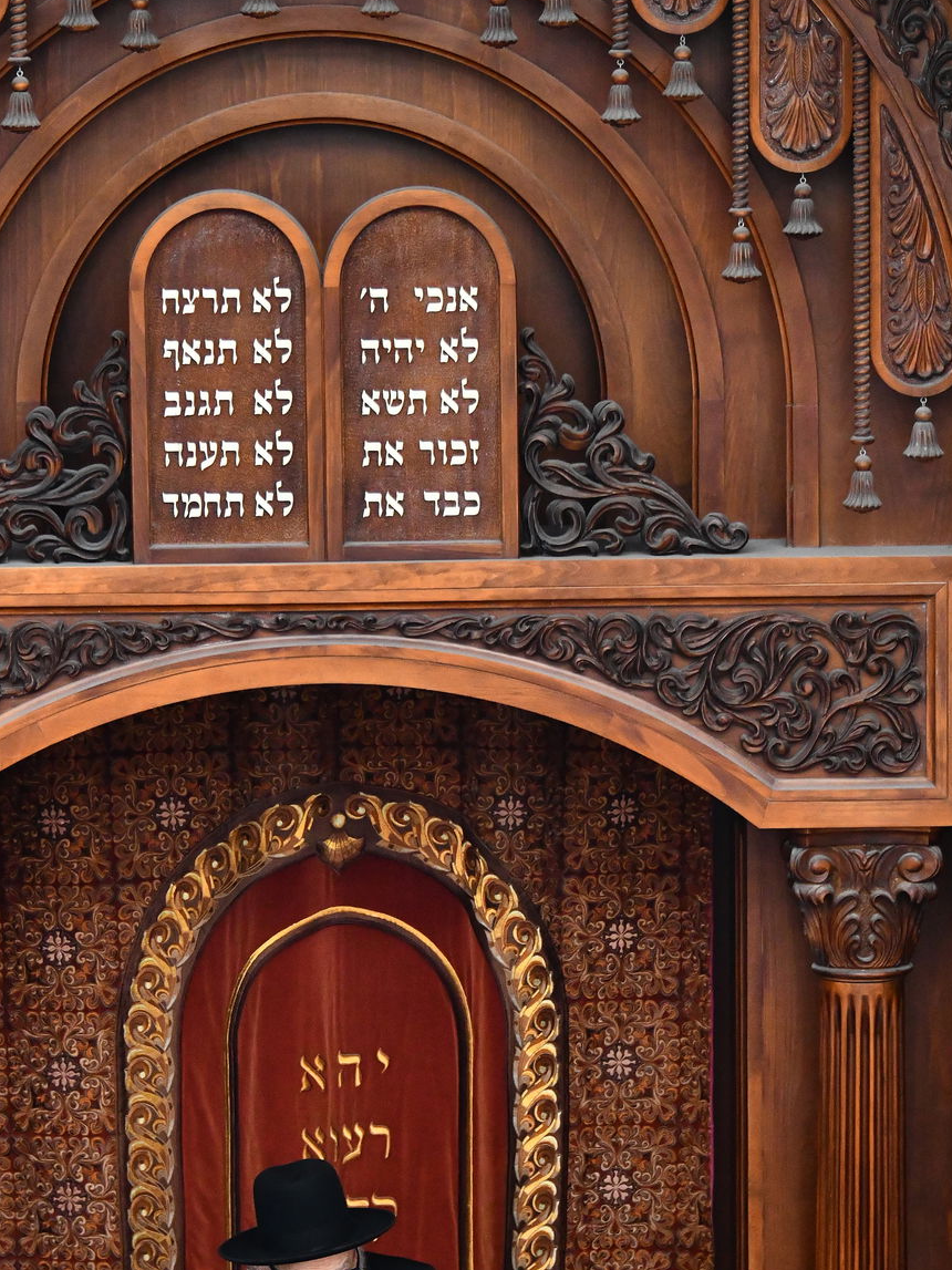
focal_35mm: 176
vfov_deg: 11.2
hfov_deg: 8.4
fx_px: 6455
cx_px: 331
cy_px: 889
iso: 2000
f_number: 5.6
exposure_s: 1/125
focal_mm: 100
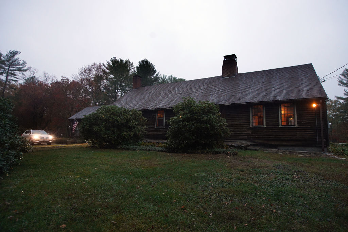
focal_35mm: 35
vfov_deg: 37.9
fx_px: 338
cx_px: 174
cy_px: 116
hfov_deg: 54.4
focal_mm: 35
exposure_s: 1/100
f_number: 5.6
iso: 1600
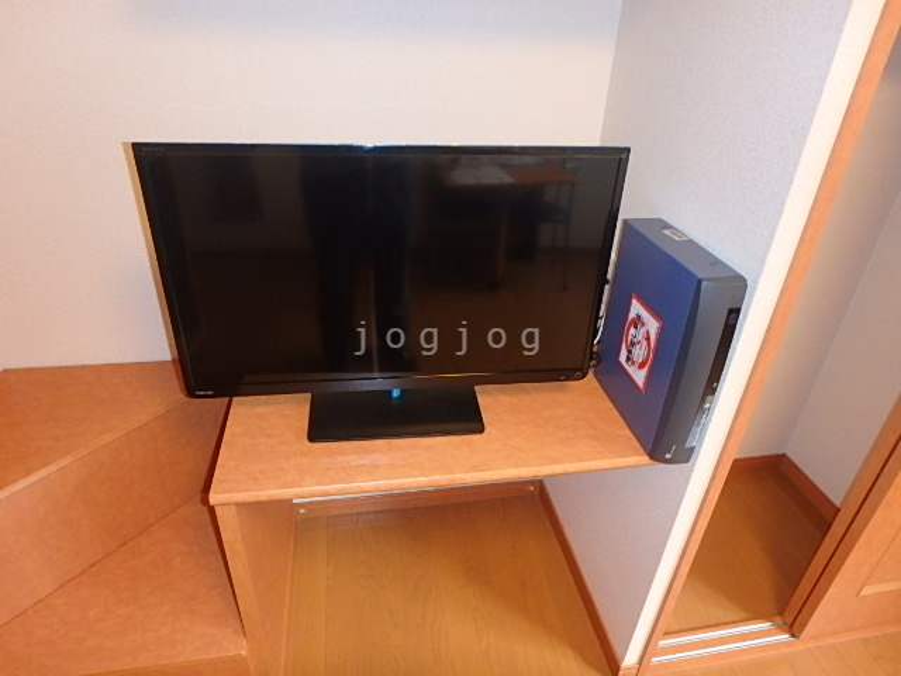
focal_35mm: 21
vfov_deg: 63.4
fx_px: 547
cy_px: 338
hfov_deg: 79.0
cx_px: 450
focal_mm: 3.7
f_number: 3.5
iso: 400
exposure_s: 1/30
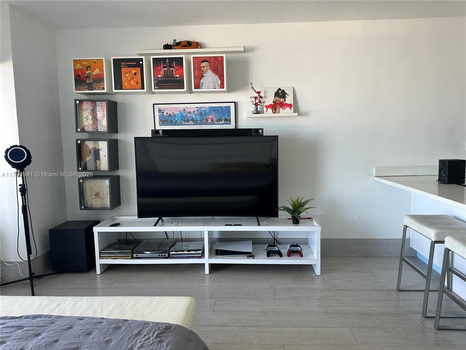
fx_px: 323
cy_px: 175
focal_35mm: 24
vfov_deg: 56.8
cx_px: 233
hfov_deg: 71.6
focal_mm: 6.86
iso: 80
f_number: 1.78
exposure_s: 1/121
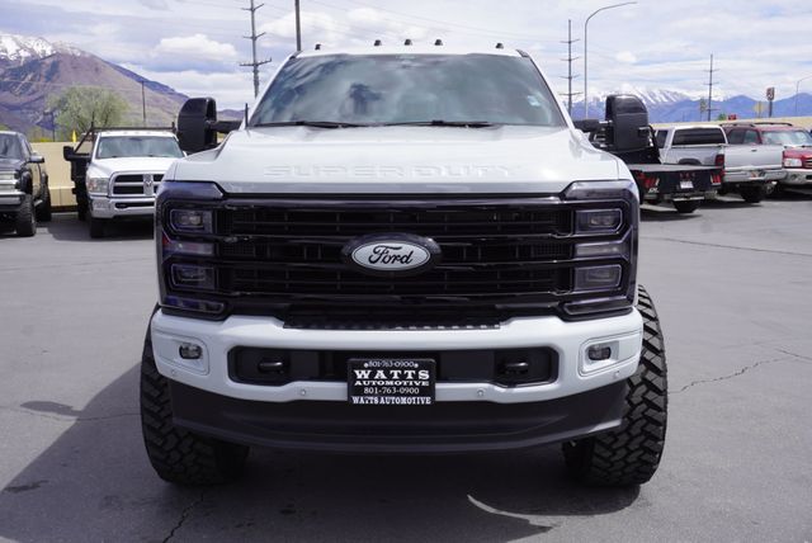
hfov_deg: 53.1
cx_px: 406
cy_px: 272
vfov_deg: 36.9
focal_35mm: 36
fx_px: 813
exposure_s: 1/160
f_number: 11
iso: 100
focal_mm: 24
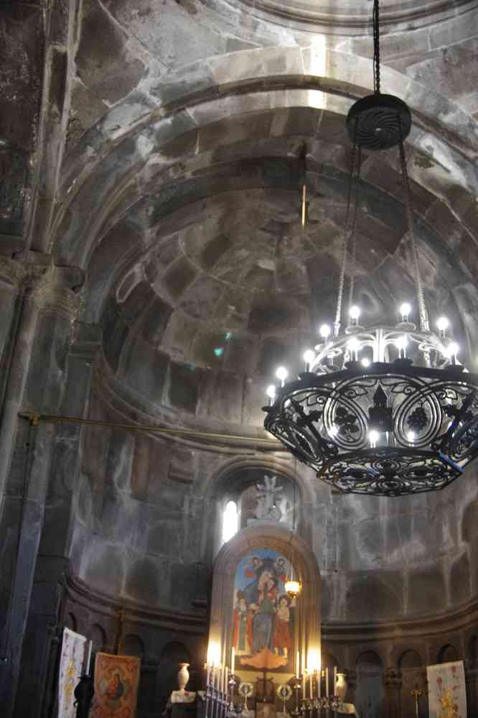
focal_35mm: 43
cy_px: 359
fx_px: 856
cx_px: 239
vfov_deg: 45.4
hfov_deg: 31.2
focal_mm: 29.4
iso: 3200
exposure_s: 1/15
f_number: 4
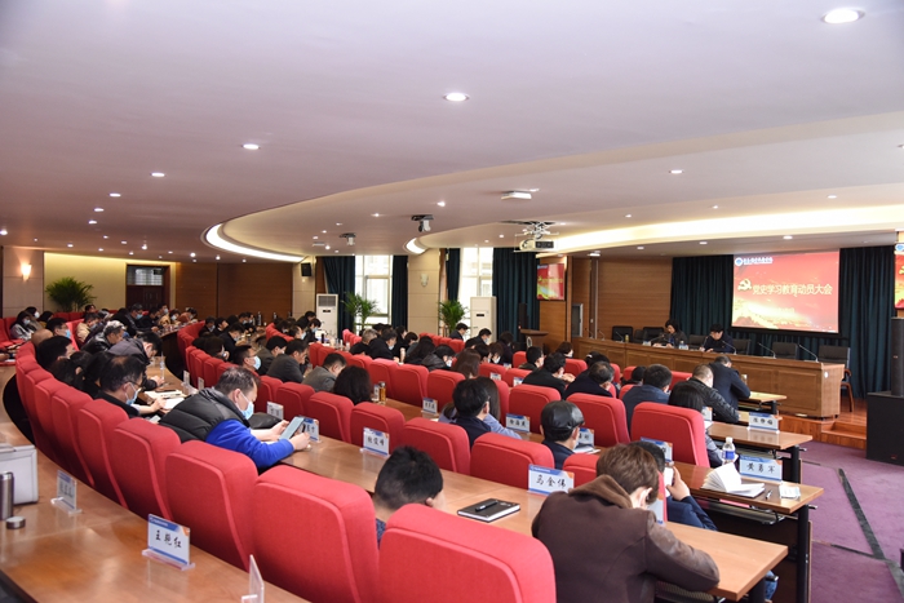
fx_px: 753
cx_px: 452
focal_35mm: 30
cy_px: 302
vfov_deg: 43.6
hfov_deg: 61.9
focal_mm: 30
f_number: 4.5
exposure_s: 1/80
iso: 2500
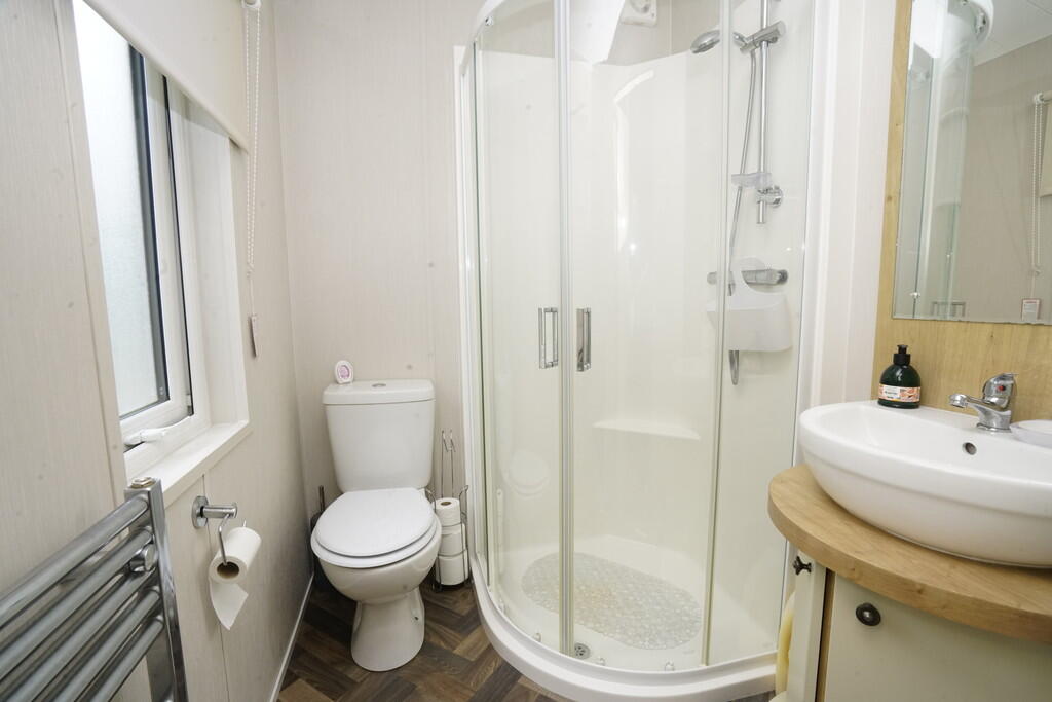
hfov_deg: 96.7
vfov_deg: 73.8
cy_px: 351
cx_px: 526
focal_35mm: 16
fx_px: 468
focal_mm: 16
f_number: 16
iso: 1600
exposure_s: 1/60
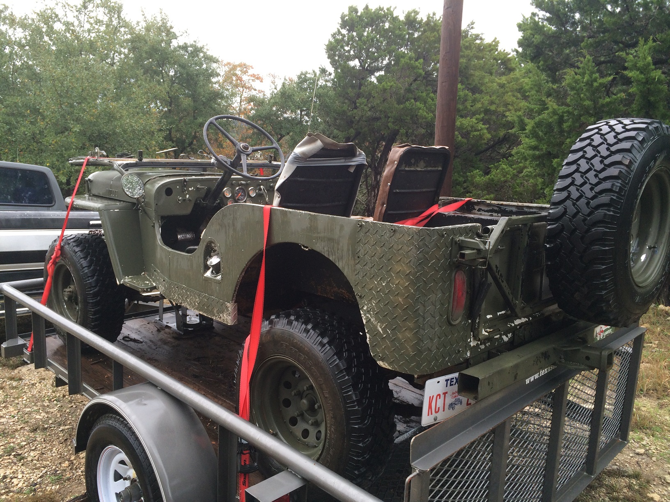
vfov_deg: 48.2
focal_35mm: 29
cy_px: 251
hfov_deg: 61.7
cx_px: 335
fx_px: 561
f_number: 2.2
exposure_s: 1/120
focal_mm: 4.15
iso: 50
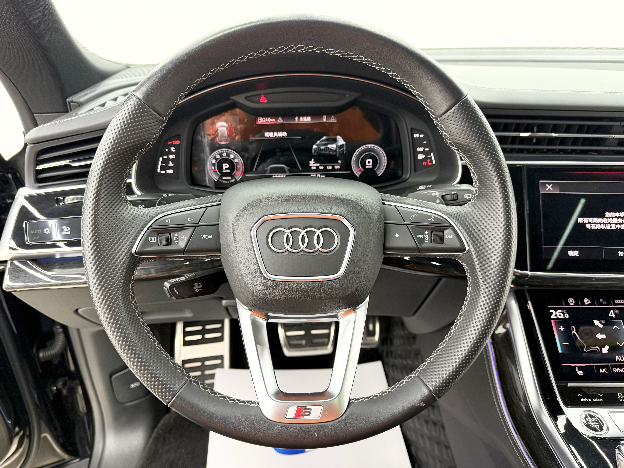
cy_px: 234
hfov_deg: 71.6
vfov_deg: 56.8
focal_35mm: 24
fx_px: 433
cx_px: 312
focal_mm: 6.76
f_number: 1.78
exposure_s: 1/50
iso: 250
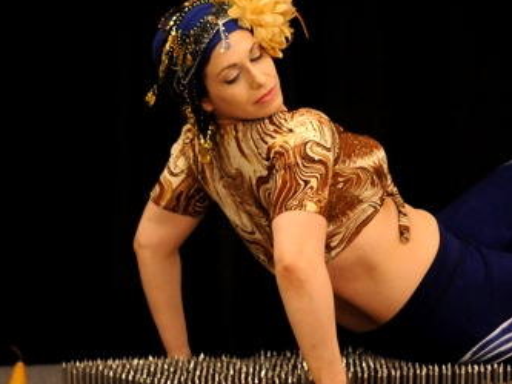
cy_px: 237
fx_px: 5445
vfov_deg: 4.0
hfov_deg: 5.4
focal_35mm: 368
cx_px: 281
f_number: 2.8
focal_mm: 170
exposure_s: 1/200
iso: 2500
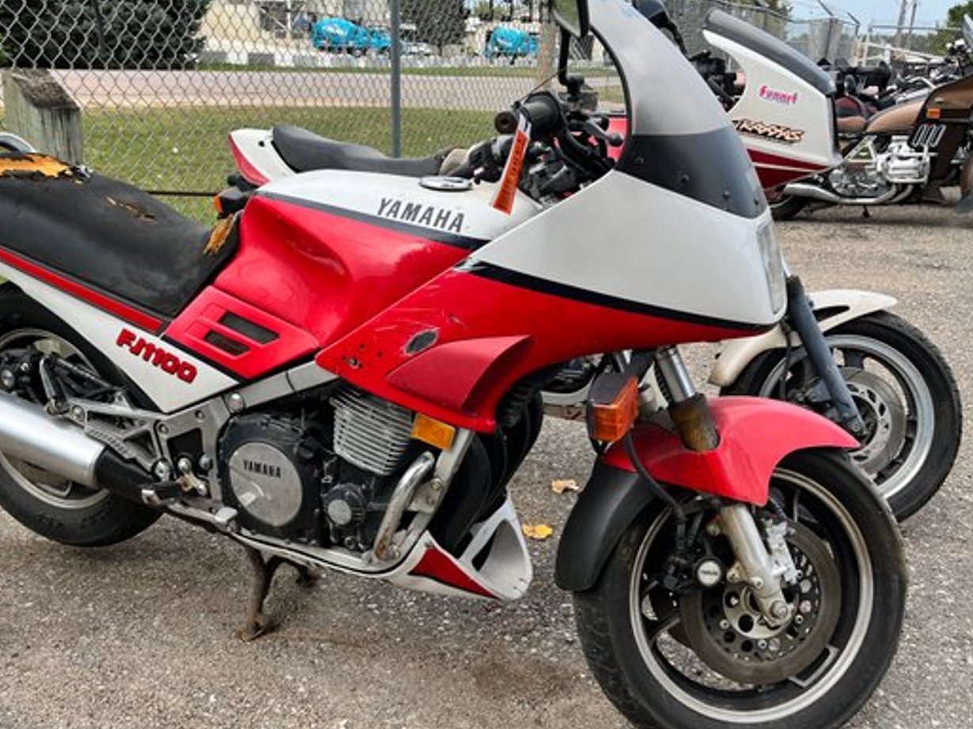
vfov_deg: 44.1
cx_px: 422
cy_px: 337
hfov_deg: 56.6
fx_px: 899
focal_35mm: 32
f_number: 1.6
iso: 50
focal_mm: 5.1
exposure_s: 1/1266
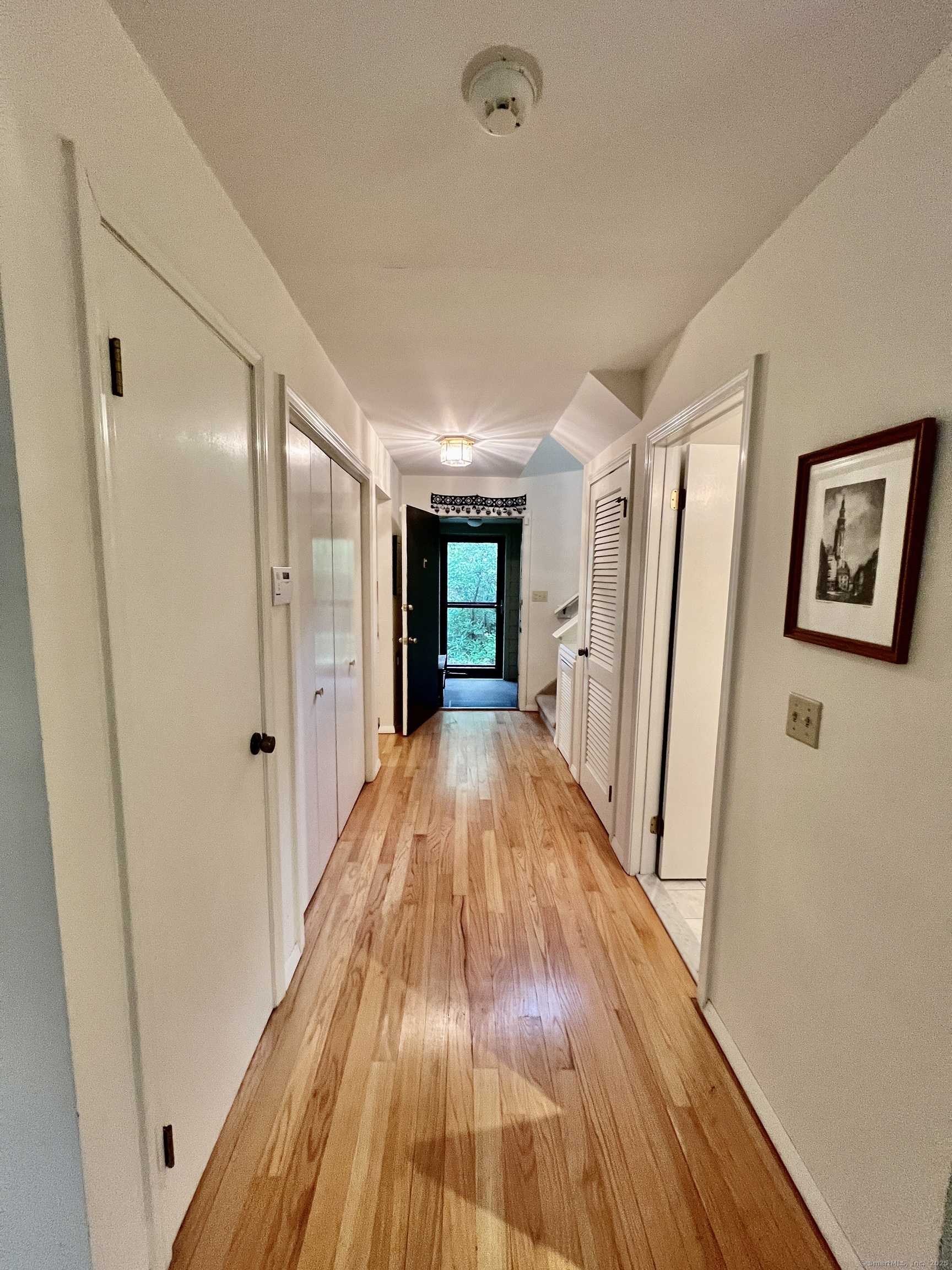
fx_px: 477
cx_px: 476
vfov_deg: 106.2
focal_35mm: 13
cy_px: 635
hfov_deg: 89.9
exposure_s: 1/60
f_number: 1.8
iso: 320
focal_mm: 1.57
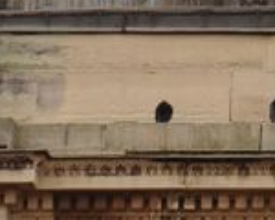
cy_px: -270
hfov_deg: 1.9
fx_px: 8181
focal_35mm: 1005
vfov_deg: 1.5
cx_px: 464
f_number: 9
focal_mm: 105
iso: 200
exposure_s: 1/125
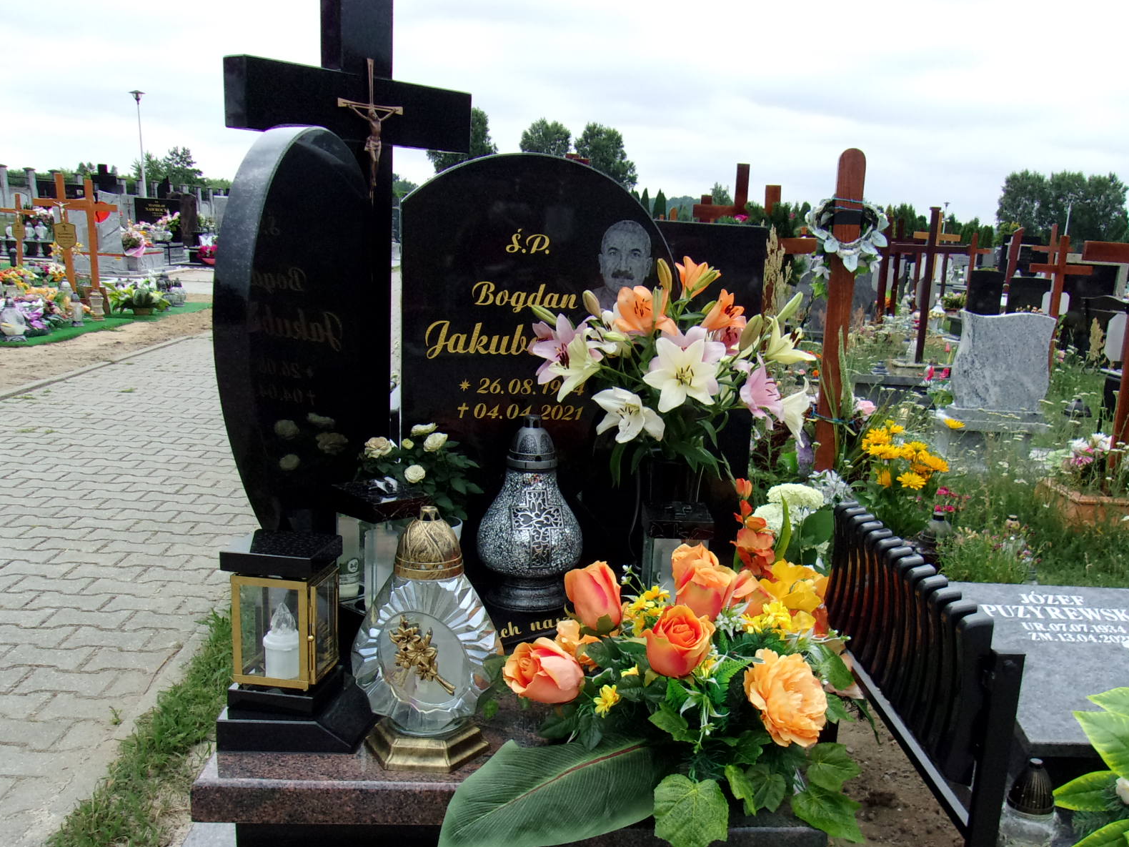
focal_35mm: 35
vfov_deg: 40.4
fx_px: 1142
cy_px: 536
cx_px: 640
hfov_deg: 52.5
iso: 200
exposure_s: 1/140
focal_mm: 4.9
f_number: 10.4
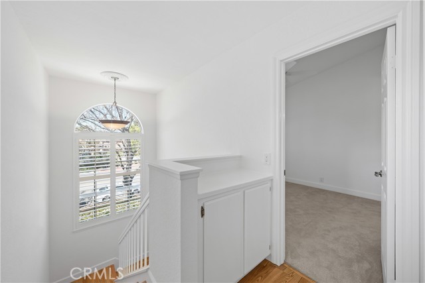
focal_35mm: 13
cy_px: 142
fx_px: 153
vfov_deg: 85.5
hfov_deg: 108.3
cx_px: 212
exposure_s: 1/60
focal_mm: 13
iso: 1000
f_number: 4
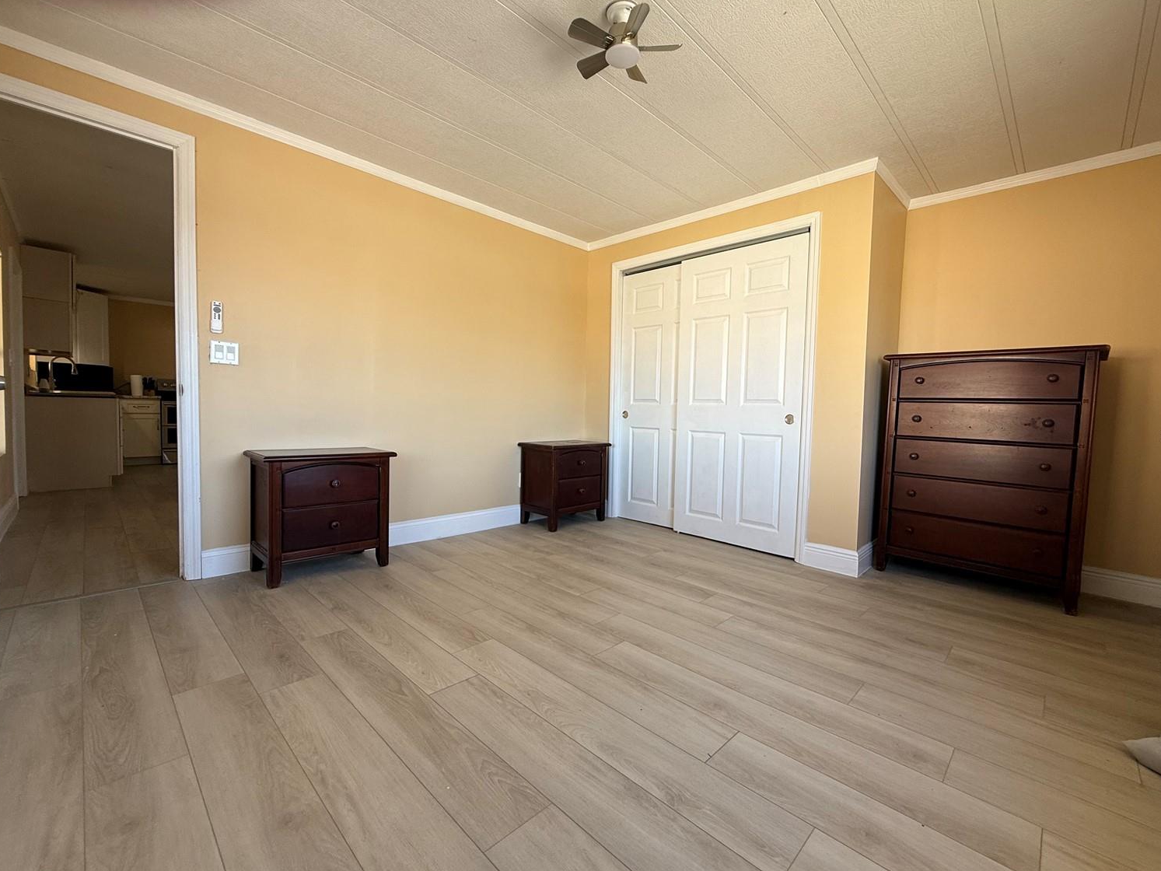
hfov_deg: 98.1
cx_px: 612
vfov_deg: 81.8
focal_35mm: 15
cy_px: 436
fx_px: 503
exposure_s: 1/99
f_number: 2.2
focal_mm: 2.22
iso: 64
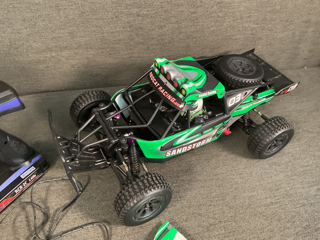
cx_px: 160
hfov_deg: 61.7
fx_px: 268
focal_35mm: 29
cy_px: 120
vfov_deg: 48.2
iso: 400
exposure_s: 1/30
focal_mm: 3
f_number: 1.8
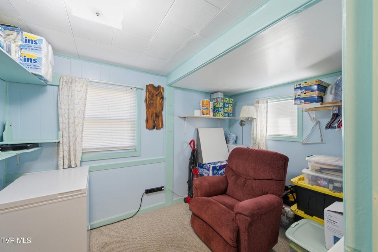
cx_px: 189
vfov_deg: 81.2
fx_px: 147
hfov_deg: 104.3
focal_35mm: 14
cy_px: 126
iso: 400
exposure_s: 1/30
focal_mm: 14
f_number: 8
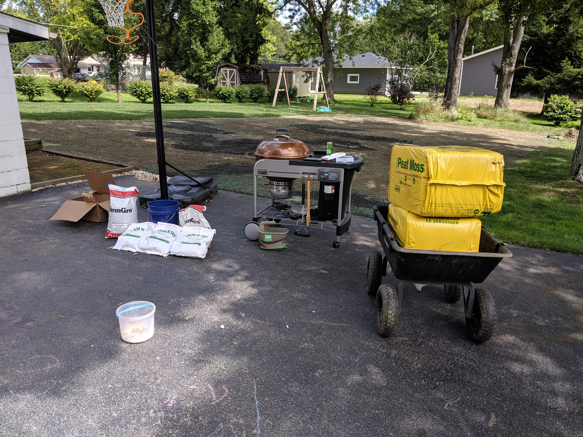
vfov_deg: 51.3
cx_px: 292
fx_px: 455
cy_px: 218
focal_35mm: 27
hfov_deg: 65.3
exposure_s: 1/838
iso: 52
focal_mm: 4.44
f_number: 1.8
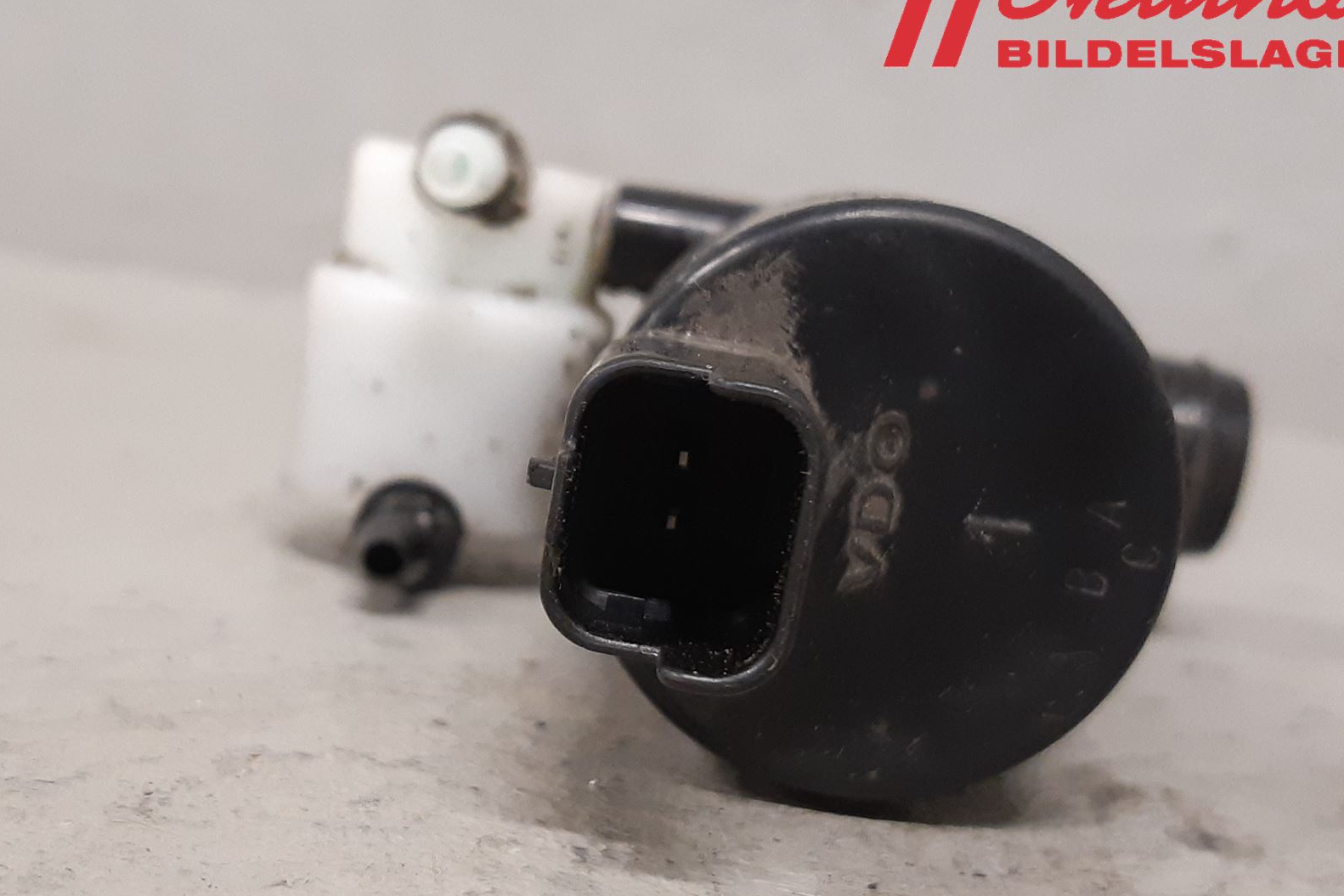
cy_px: 576
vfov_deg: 37.6
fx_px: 1307
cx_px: 535
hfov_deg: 54.0
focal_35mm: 35
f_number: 1.7
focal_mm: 3.93
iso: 250
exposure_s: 1/50
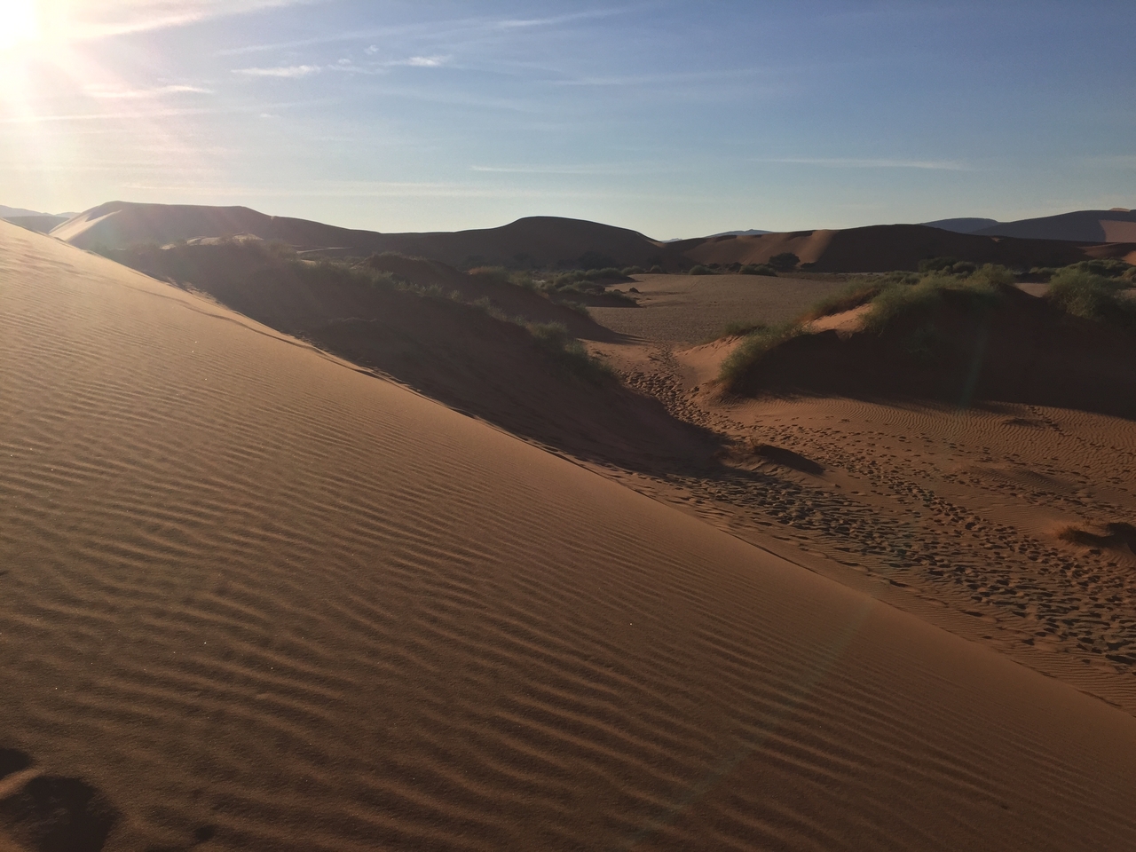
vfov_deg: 48.2
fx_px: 952
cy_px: 426
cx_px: 568
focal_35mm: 29
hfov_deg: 61.7
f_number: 2.2
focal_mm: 4.15
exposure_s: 1/3968
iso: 32
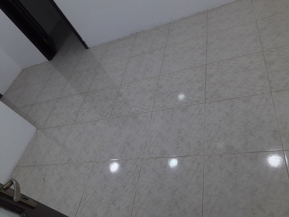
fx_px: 225
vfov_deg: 51.4
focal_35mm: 27
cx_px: 144
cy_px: 108
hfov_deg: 65.3
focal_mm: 3.6
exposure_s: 1/125
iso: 40
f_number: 1.9
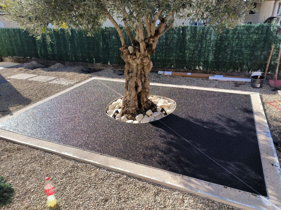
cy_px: 105
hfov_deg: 71.6
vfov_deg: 56.8
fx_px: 195
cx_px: 140
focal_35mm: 24
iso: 50
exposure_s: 1/491
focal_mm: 5.24
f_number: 1.7
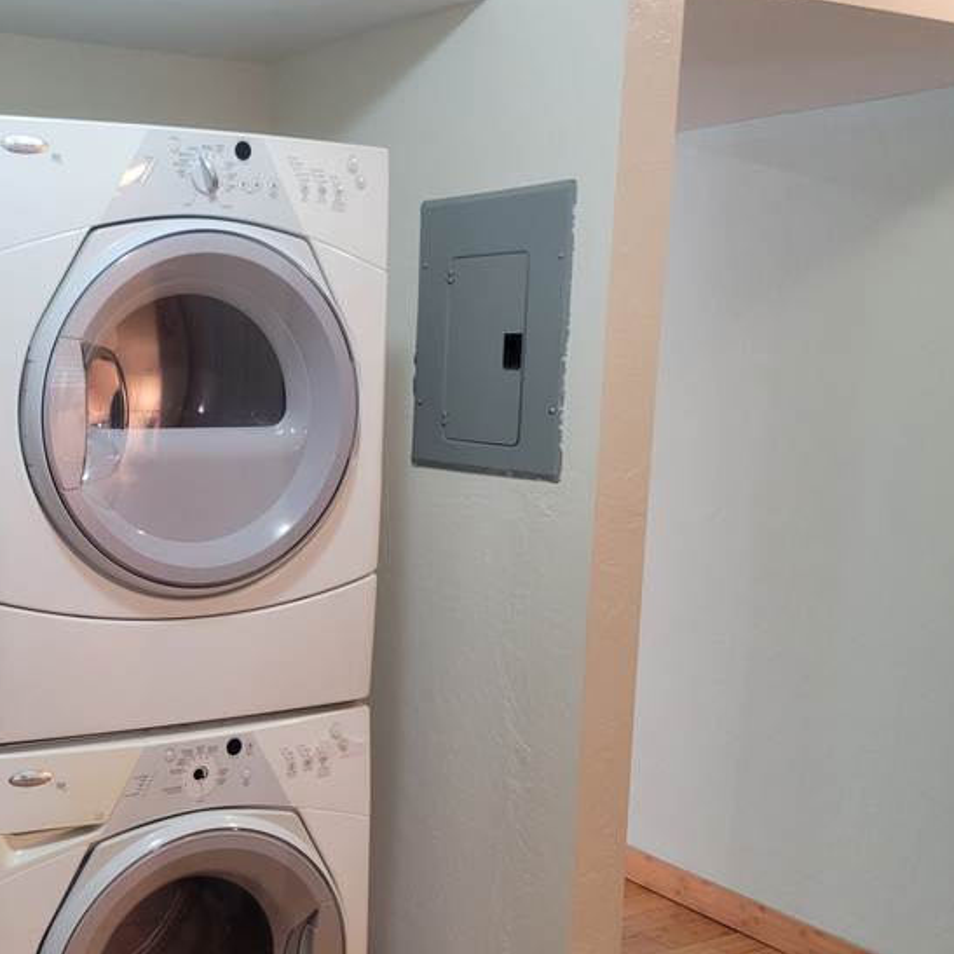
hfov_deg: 37.5
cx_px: 167
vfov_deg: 39.1
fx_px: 1341
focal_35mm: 43
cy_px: 535
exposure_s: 1/40
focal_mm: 5.4
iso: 160
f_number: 1.8
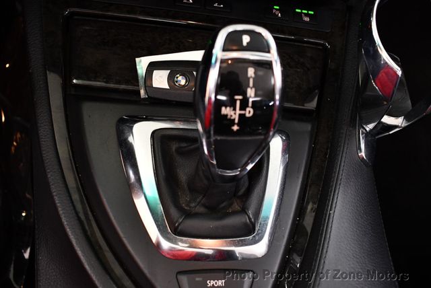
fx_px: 431
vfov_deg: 36.9
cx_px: 216
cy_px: 144
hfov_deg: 53.1
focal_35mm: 36
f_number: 3.5
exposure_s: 1/125
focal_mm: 18
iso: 1600
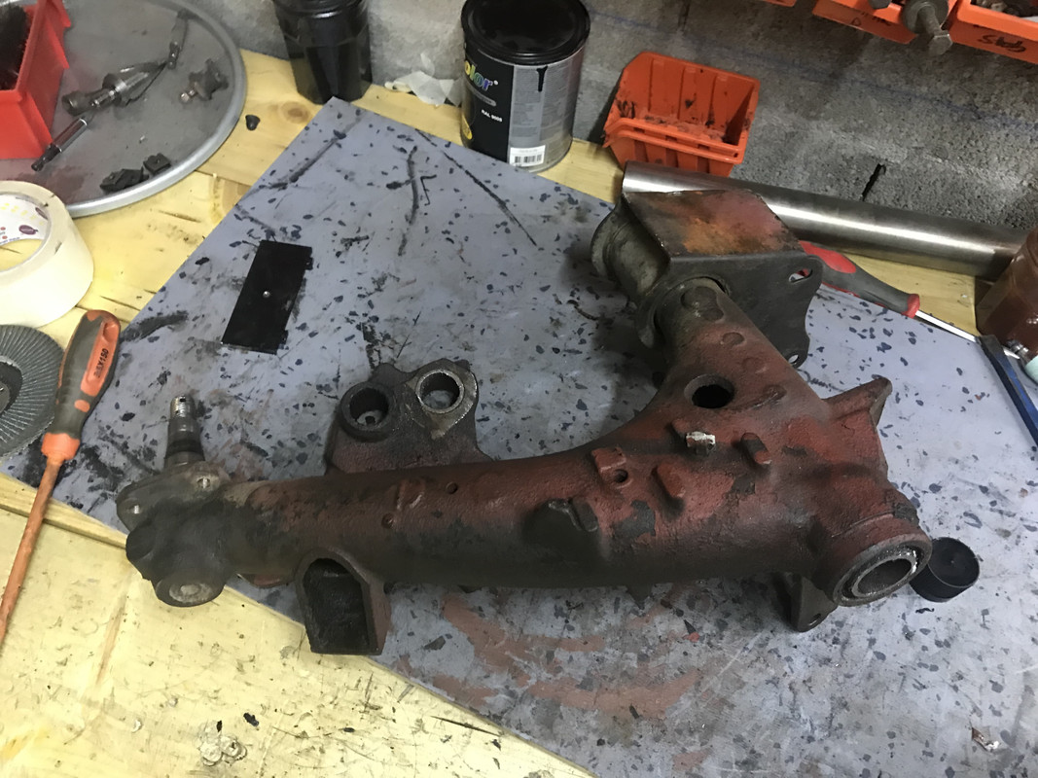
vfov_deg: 49.7
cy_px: 389
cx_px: 519
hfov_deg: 63.4
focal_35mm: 28
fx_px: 840
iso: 100
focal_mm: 3.99
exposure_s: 1/11
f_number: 1.8
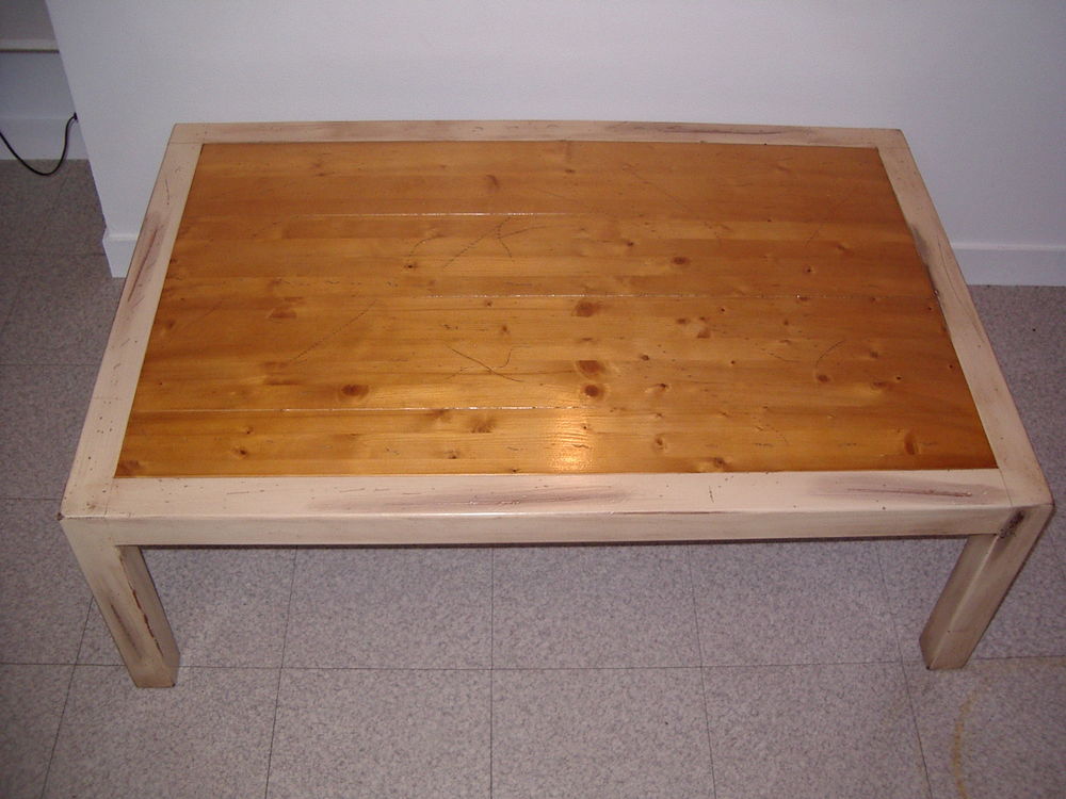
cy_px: 400
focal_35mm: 38
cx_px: 533
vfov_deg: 37.7
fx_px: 1170
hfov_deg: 49.0
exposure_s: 1/60
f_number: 2.6
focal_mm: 5.8
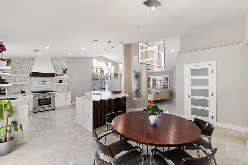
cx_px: 124
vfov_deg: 59.5
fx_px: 145
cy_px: 82
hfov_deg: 81.2
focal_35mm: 21
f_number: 10
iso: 400
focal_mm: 14
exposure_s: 1/30
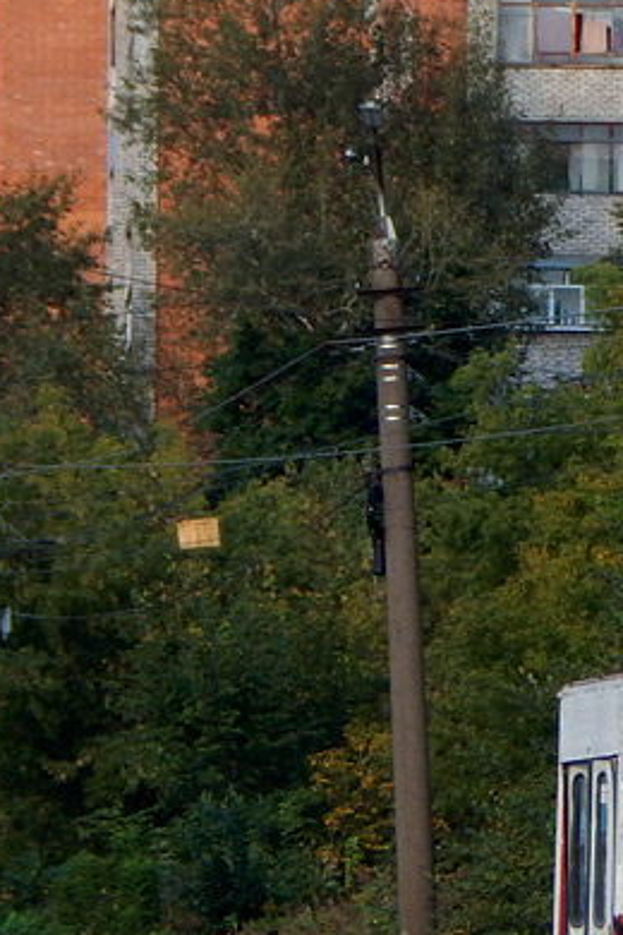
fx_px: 8643
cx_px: 1294
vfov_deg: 6.2
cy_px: 448
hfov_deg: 4.1
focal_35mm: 333
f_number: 4.5
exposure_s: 1/250
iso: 125
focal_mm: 18.7
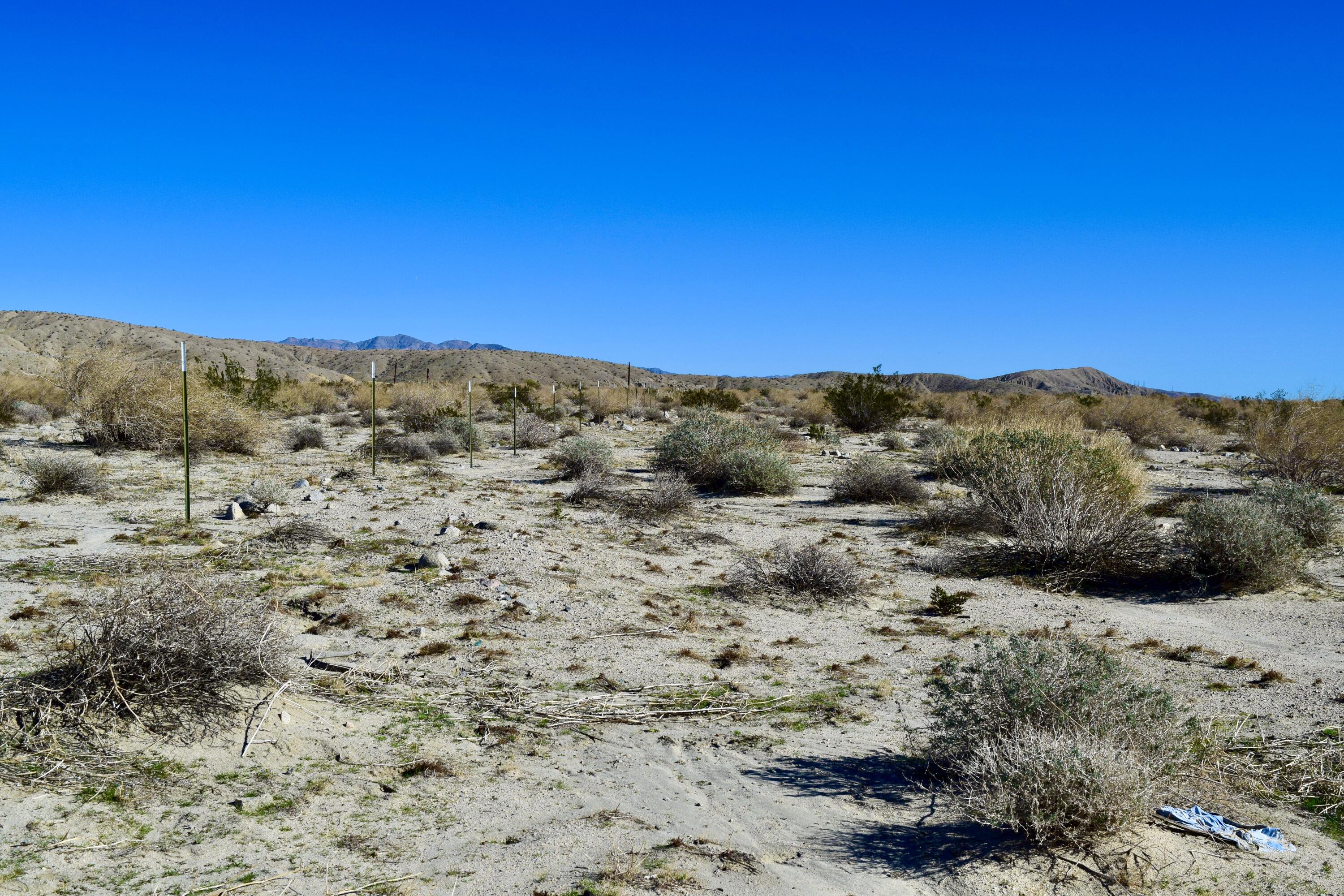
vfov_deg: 31.9
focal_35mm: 42
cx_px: 672
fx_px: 1568
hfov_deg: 46.4
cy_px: 448
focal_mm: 28
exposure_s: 1/800
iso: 200
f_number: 9
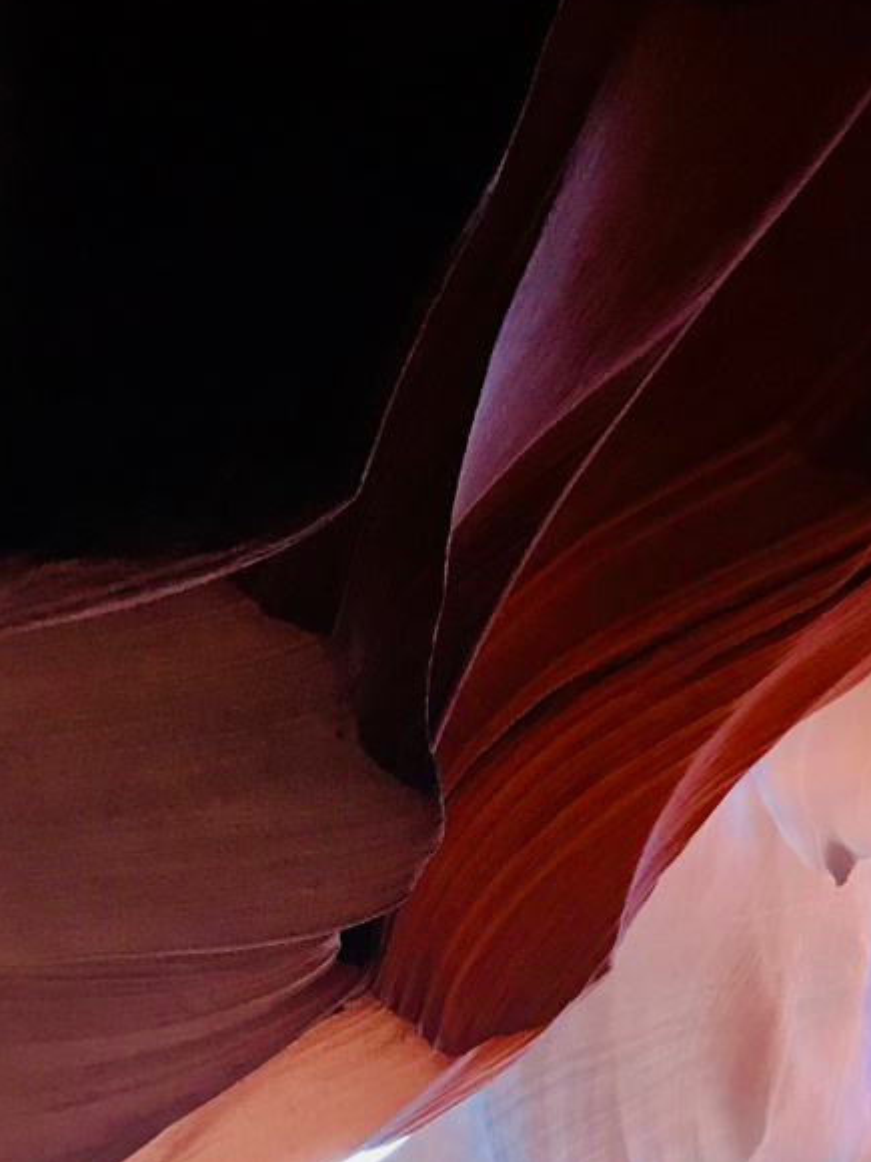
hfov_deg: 18.9
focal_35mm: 76
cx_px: 842
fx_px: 2550
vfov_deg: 25.0
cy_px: 1005
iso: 40
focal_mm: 3.99
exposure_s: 1/15
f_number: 1.8
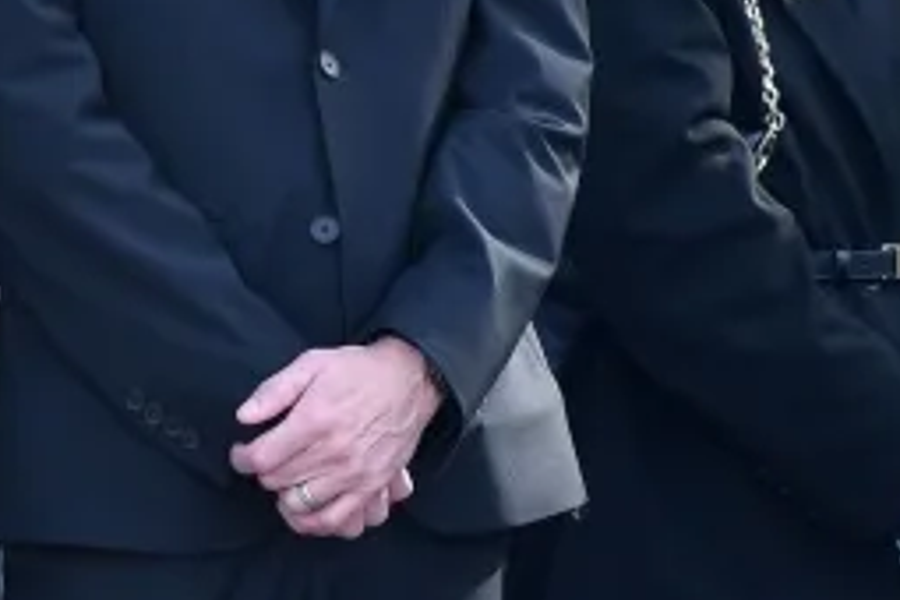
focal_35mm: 597
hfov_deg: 3.5
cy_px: -76
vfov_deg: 2.3
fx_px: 14924
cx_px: 745
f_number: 5
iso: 400
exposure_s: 1/1000
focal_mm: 200
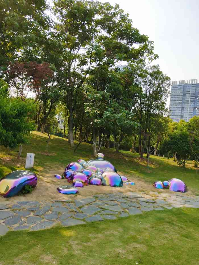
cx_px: 100
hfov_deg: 46.8
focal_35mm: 30
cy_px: 132
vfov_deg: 60.0
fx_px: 230
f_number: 1.8
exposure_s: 1/2500
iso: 138
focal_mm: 3.95
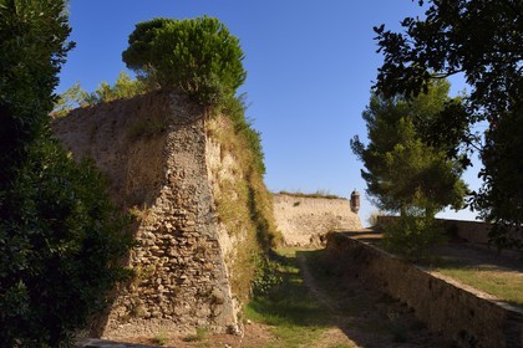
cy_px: 174
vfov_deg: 41.1
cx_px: 262
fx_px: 465
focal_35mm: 32
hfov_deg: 58.7
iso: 200
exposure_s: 1/250
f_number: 11
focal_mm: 32
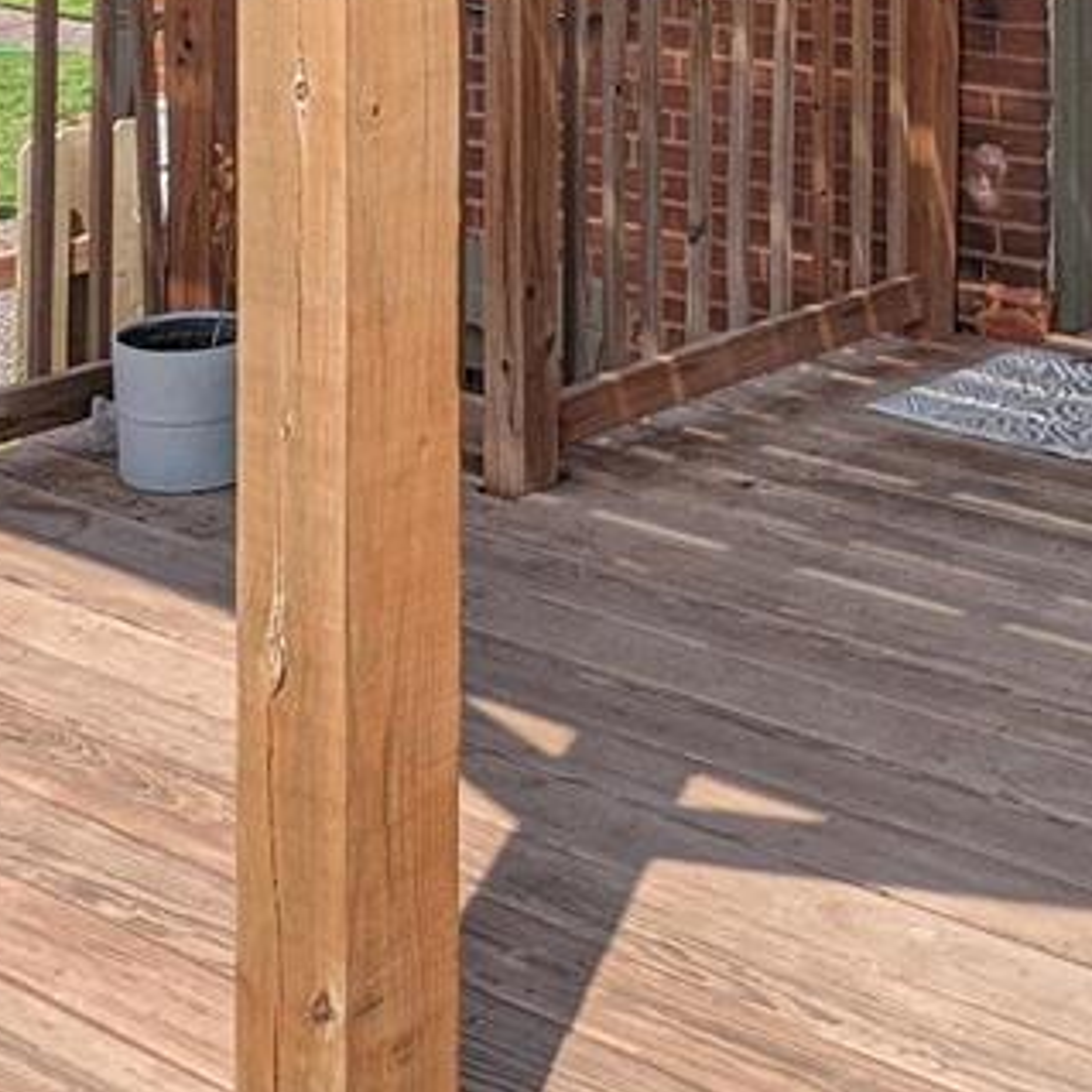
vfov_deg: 21.5
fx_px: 2534
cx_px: 822
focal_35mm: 71
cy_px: -407
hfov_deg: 24.1
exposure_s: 1/1122
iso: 35
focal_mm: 2.22
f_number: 2.2
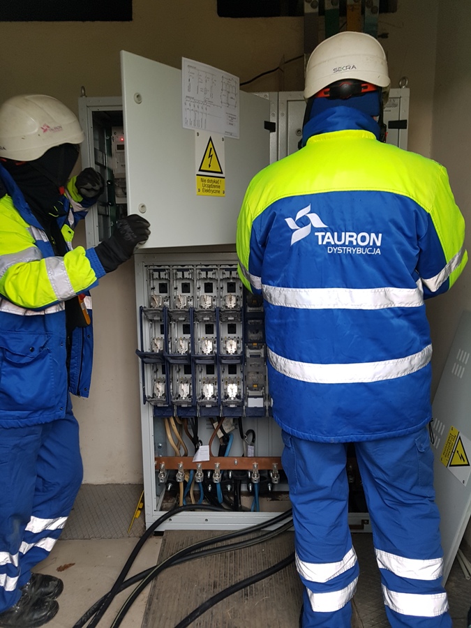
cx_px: 236
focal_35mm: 26
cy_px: 314
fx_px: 472
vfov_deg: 67.3
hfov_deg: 53.1
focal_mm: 4.2
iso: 100
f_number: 1.7
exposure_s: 1/50
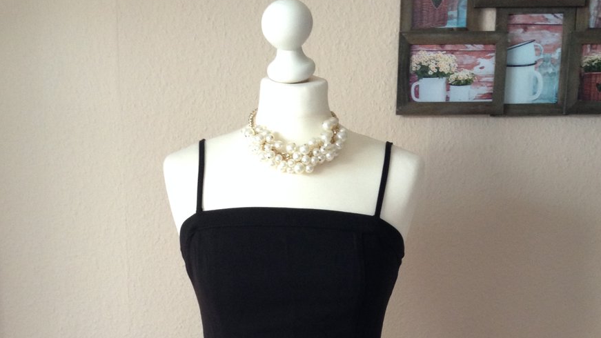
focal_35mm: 55
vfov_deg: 20.3
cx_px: 278
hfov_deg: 37.8
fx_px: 877
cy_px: 416
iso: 160
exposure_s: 1/20
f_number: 2.4
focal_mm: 4.12
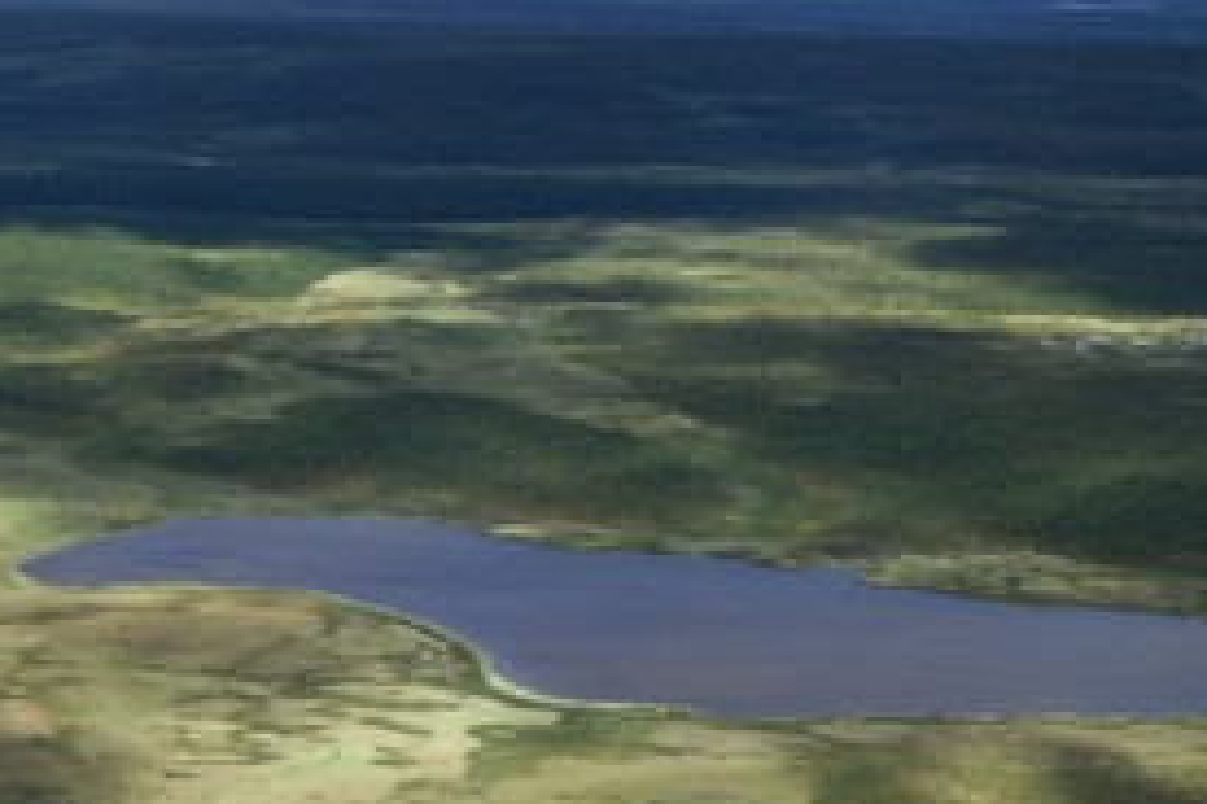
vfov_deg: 14.2
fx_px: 3218
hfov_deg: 21.2
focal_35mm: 96
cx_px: 667
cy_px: 328
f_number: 4
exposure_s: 1/750
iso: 100
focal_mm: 42
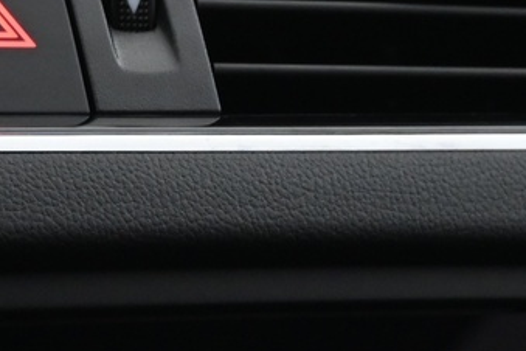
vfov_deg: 8.4
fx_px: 2253
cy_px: 713
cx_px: -9
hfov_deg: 13.1
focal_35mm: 154
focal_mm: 21.5
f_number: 4
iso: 1600
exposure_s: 1/20
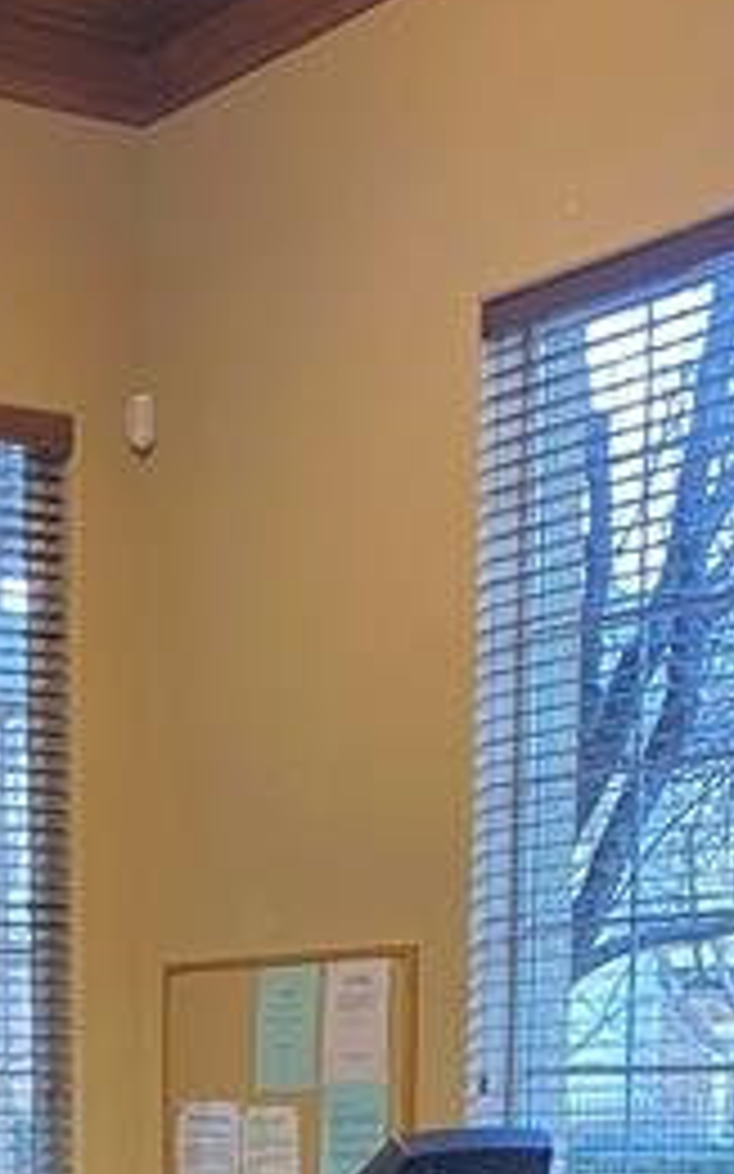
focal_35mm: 81
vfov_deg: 22.8
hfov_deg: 15.8
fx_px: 2594
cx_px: 11
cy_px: 1516
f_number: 1.8
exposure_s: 1/60
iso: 200
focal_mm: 4.25
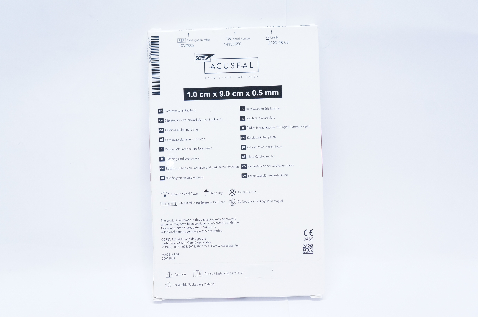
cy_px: 158
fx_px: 477
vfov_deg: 36.8
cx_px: 239
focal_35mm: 36
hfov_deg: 53.2
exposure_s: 1/100
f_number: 5.6
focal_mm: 24
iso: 1600
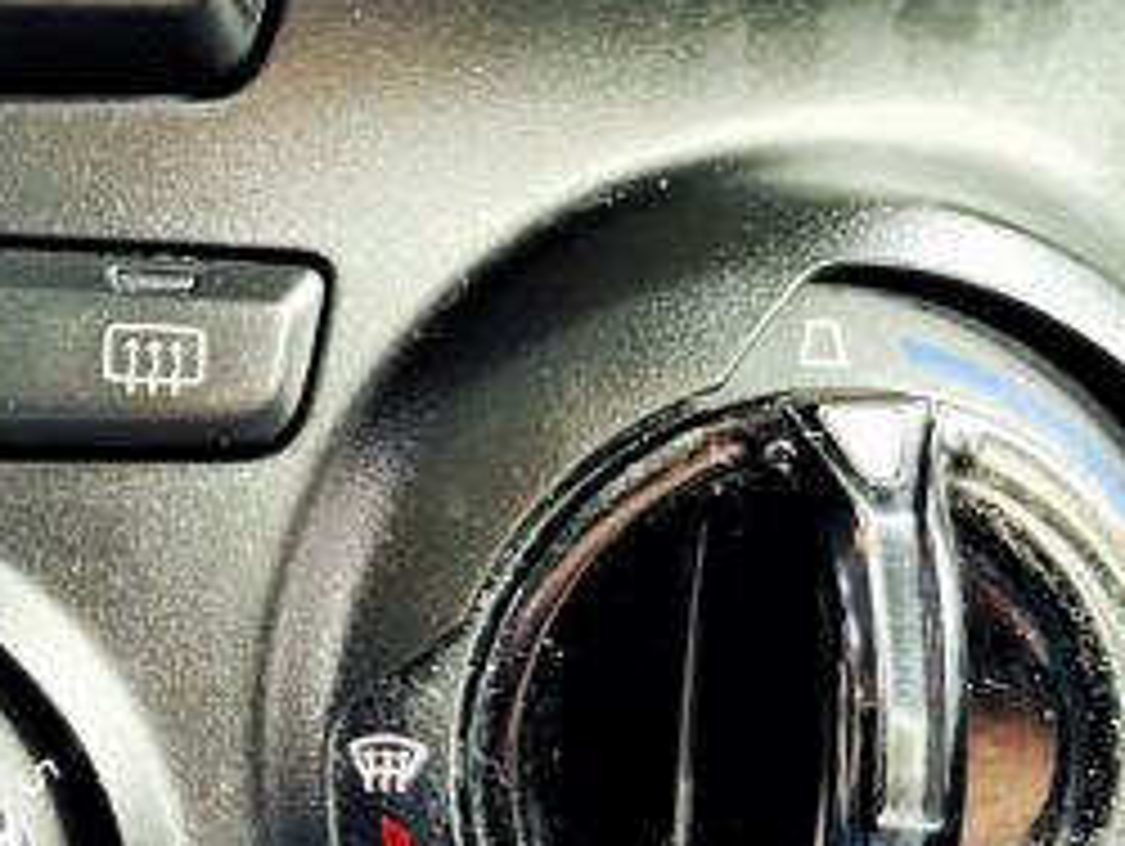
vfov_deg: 18.4
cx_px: -266
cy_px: 549
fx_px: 2602
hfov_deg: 22.3
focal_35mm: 80
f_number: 1.6
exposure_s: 1/60
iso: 400
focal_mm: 5.1
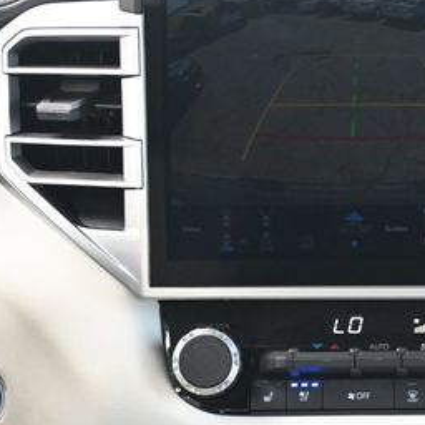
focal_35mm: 118
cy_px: 224
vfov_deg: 14.8
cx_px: 443
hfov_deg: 14.5
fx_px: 1640
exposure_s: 1/125
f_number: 5.3
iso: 1250
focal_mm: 37
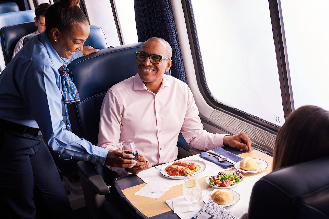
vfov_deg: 23.4
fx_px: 530
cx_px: 164
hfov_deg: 34.5
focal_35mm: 58
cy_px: 110
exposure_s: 1/250
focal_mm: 58
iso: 800
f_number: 6.3
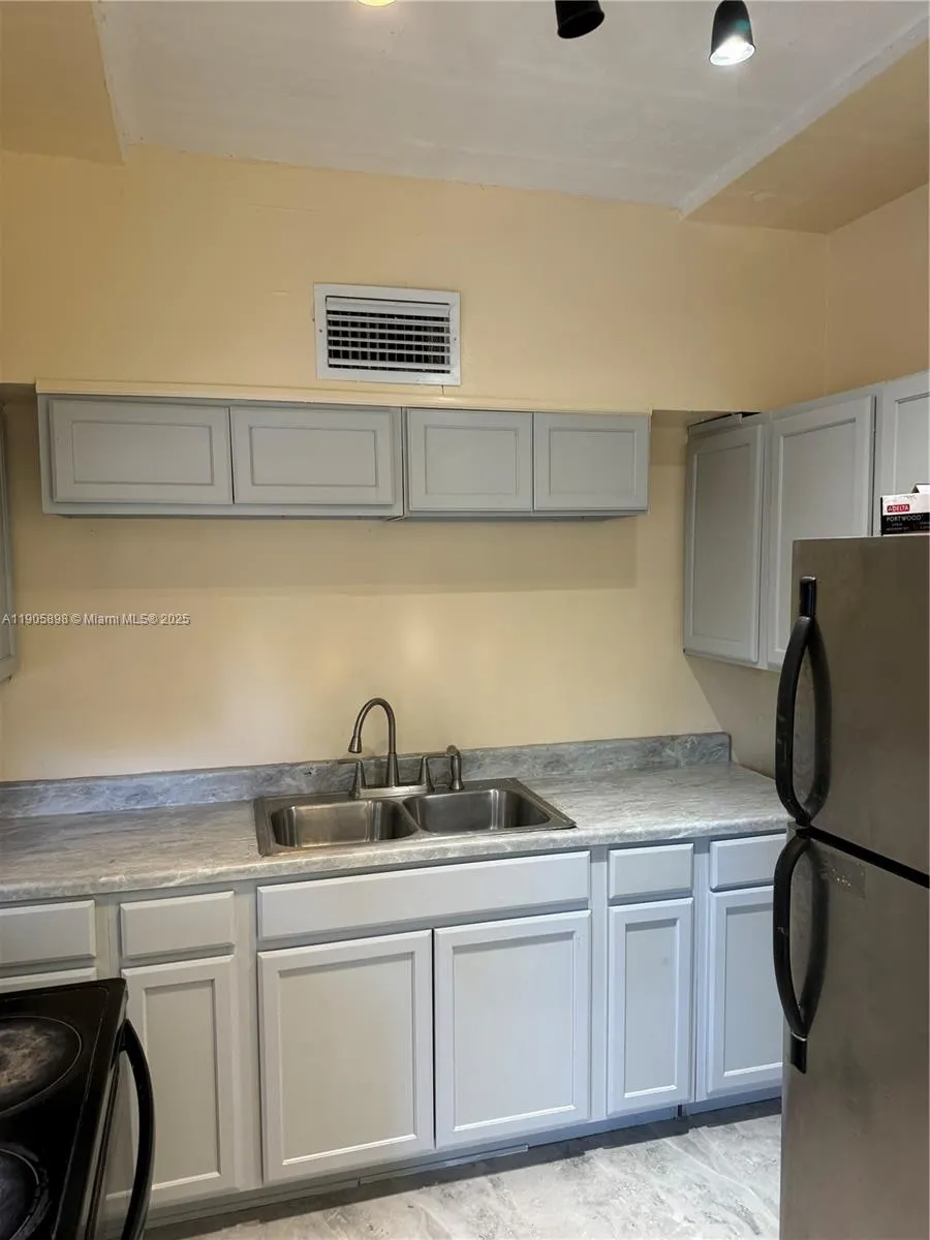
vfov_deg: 71.6
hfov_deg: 56.8
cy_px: 620
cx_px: 465
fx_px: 860
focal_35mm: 24
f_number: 1.78
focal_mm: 6.76
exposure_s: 1/60
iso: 200
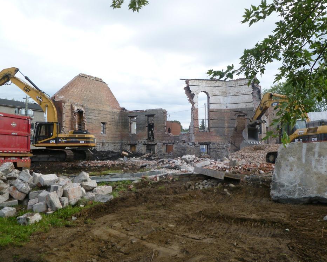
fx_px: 290
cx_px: 174
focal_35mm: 30
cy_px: 132
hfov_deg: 58.7
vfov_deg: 48.5
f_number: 3.3
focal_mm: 5
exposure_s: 1/125
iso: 80
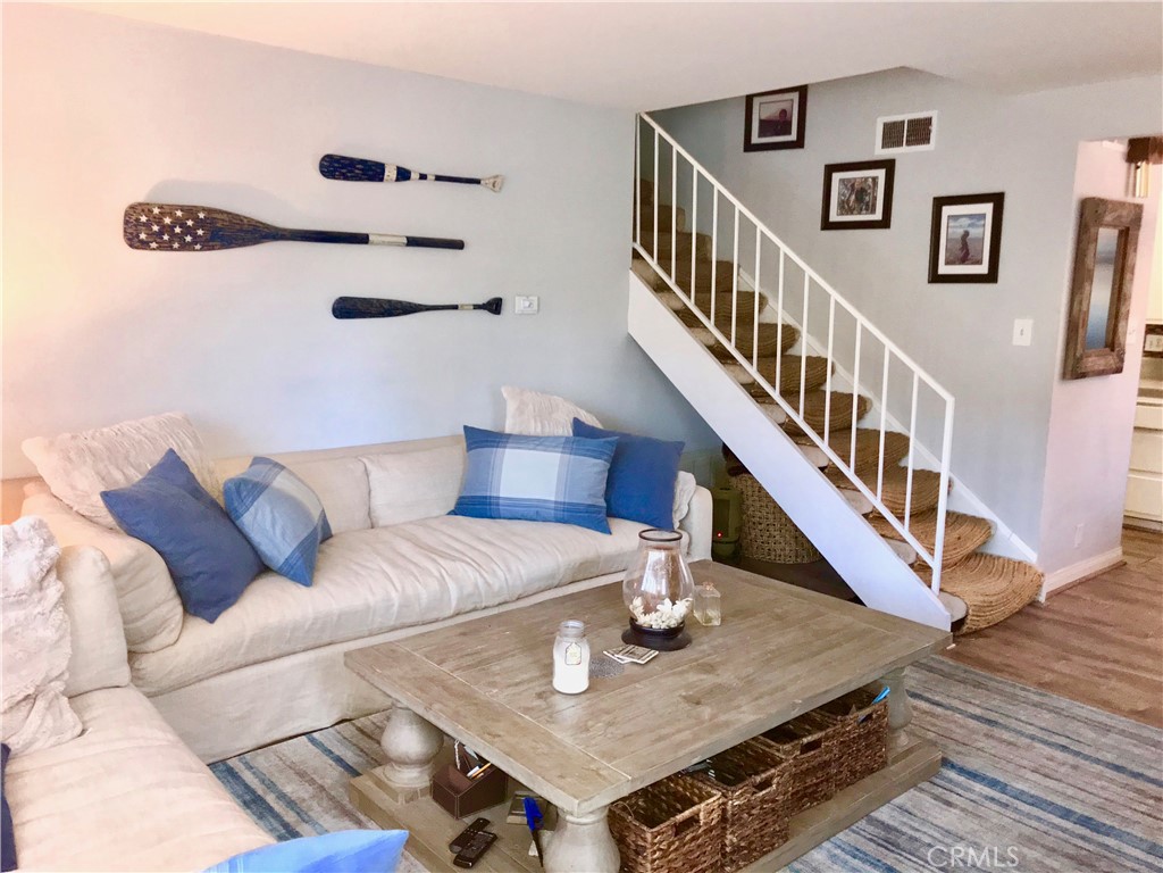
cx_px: 582
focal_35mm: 28
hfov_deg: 63.4
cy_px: 436
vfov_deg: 49.7
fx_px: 941
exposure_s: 1/30
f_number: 1.8
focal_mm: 3.99
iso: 64
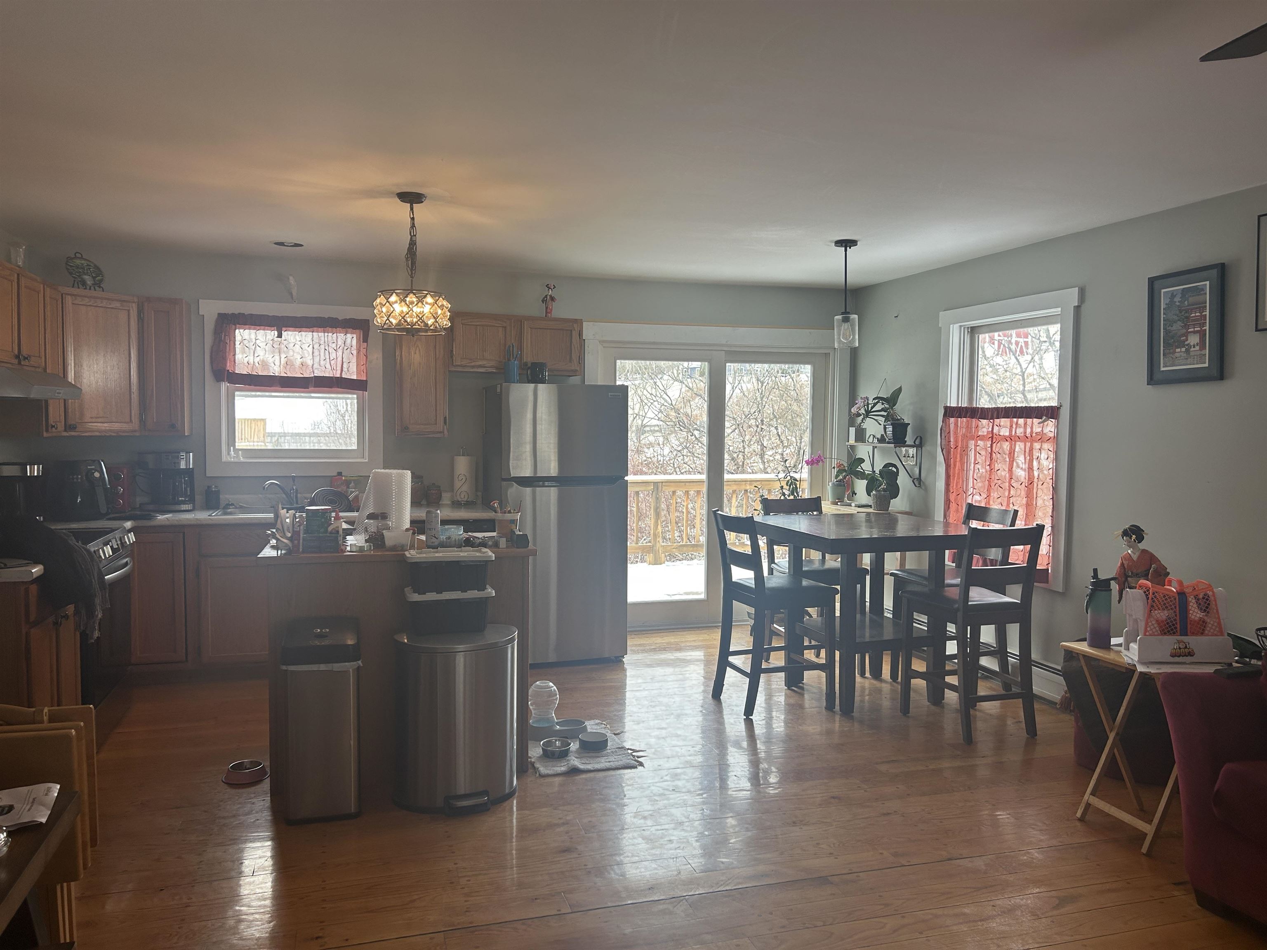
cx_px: 634
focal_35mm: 26
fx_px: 952
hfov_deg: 67.3
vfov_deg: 53.1
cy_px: 475
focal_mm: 5.7
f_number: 1.5
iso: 50
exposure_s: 1/120
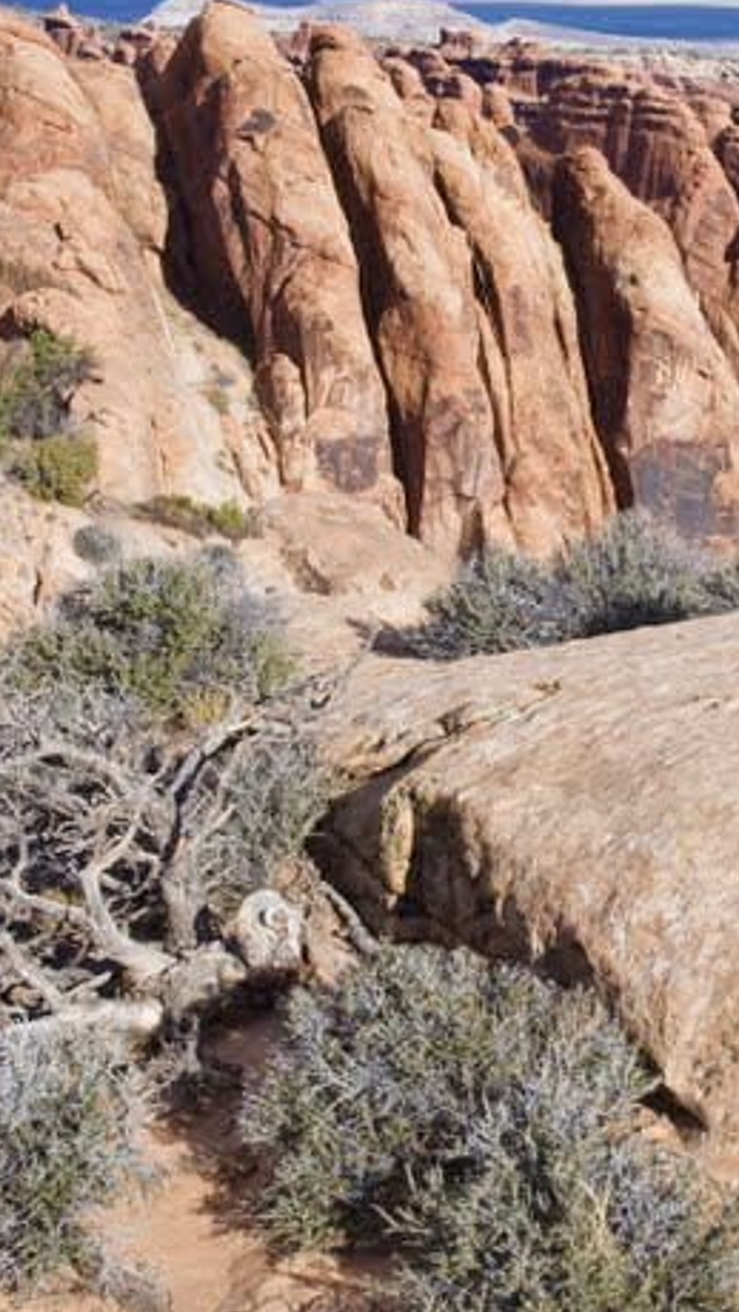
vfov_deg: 20.4
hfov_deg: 11.3
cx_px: 882
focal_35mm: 105
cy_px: 622
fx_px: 3655
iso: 200
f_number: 9
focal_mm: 30
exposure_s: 1/400
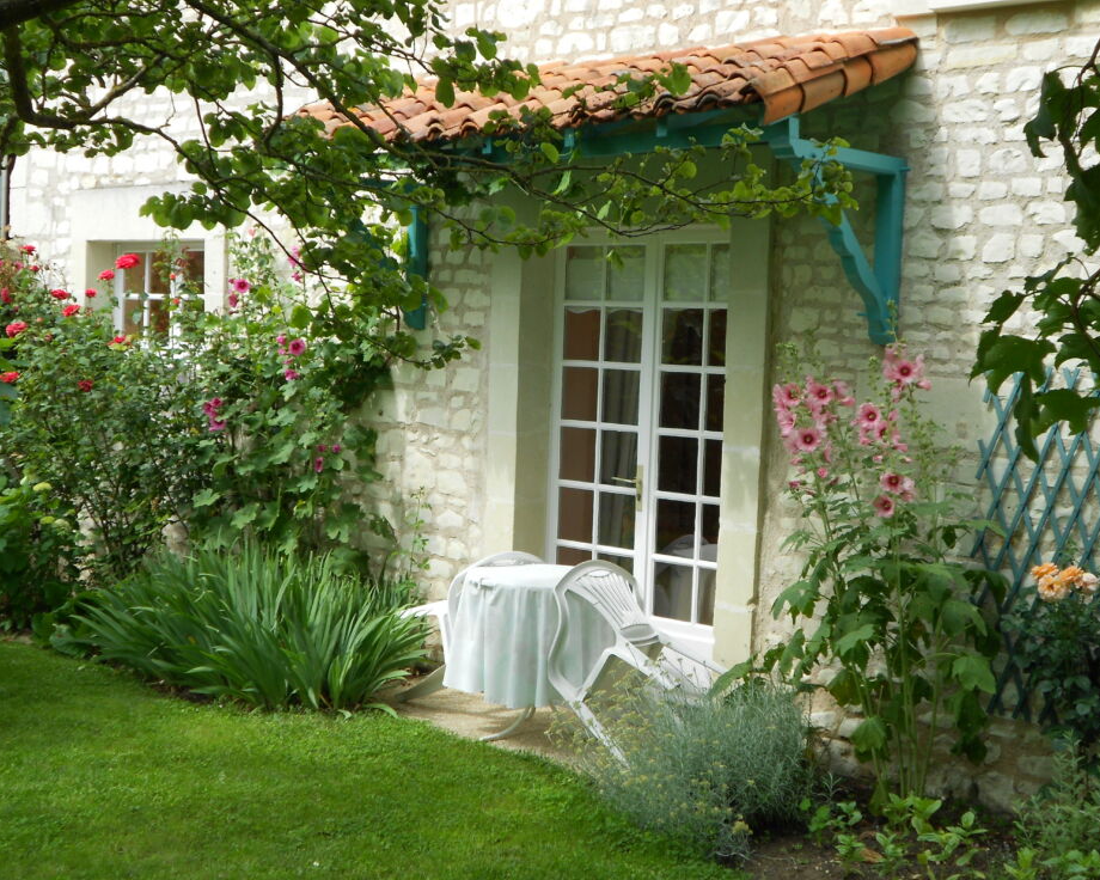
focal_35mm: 52
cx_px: 558
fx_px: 1693
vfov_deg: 29.1
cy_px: 439
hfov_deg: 36.0
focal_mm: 8.8
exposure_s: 1/250
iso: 80
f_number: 4.5
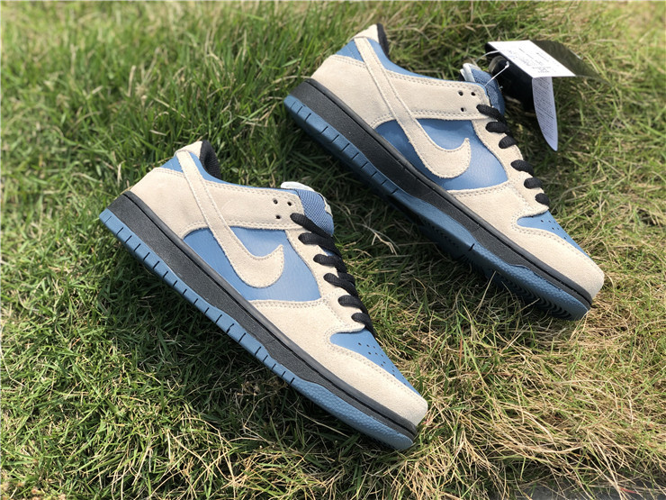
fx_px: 1000
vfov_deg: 28.0
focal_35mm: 52
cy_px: 250
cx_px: 333
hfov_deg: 36.8
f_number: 2.4
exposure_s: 1/750
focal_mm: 6
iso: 16
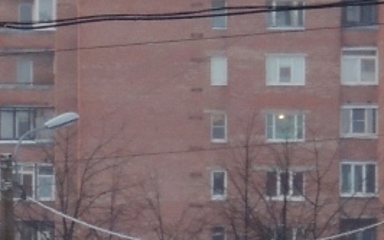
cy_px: 359
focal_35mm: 1076
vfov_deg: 1.2
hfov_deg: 1.9
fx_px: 11256
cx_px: -481
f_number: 4.6
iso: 360
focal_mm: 40.1
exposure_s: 1/200
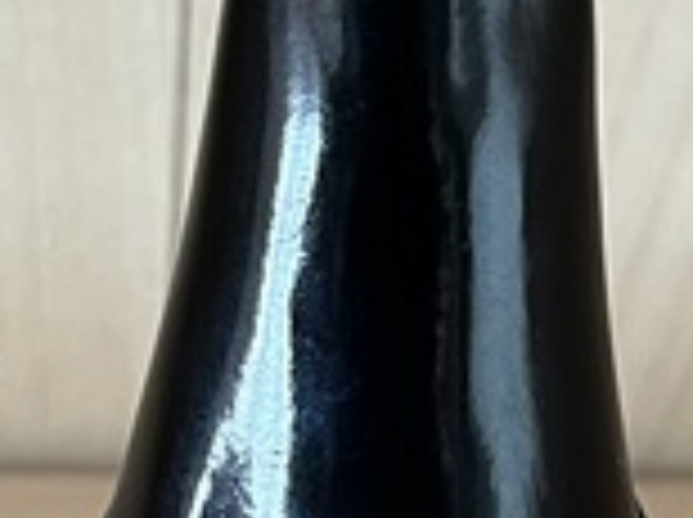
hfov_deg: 11.7
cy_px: 171
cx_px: 274
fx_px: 3378
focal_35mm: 169
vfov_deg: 8.8
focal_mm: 5.7
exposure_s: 1/78
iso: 125
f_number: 1.5
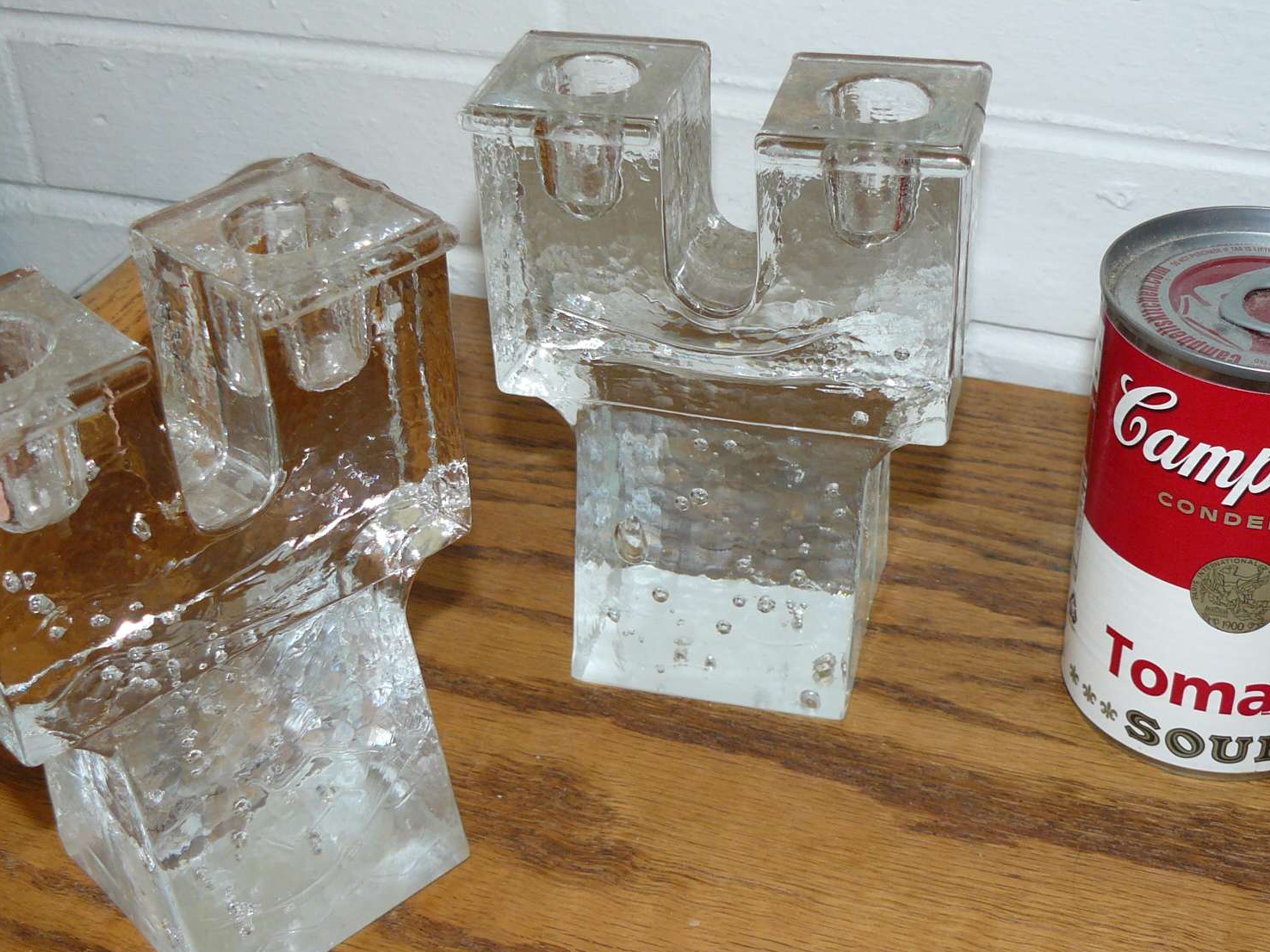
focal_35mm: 50
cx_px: 632
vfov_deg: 29.1
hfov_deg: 38.2
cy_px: 461
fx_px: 1834
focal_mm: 6
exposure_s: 1/30
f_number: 2.8
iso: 100
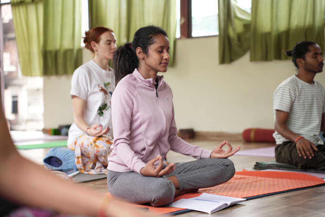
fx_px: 650
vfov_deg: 18.9
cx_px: 162
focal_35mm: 72
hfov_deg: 28.1
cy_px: 108
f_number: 2.8
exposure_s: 1/100
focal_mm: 72
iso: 500
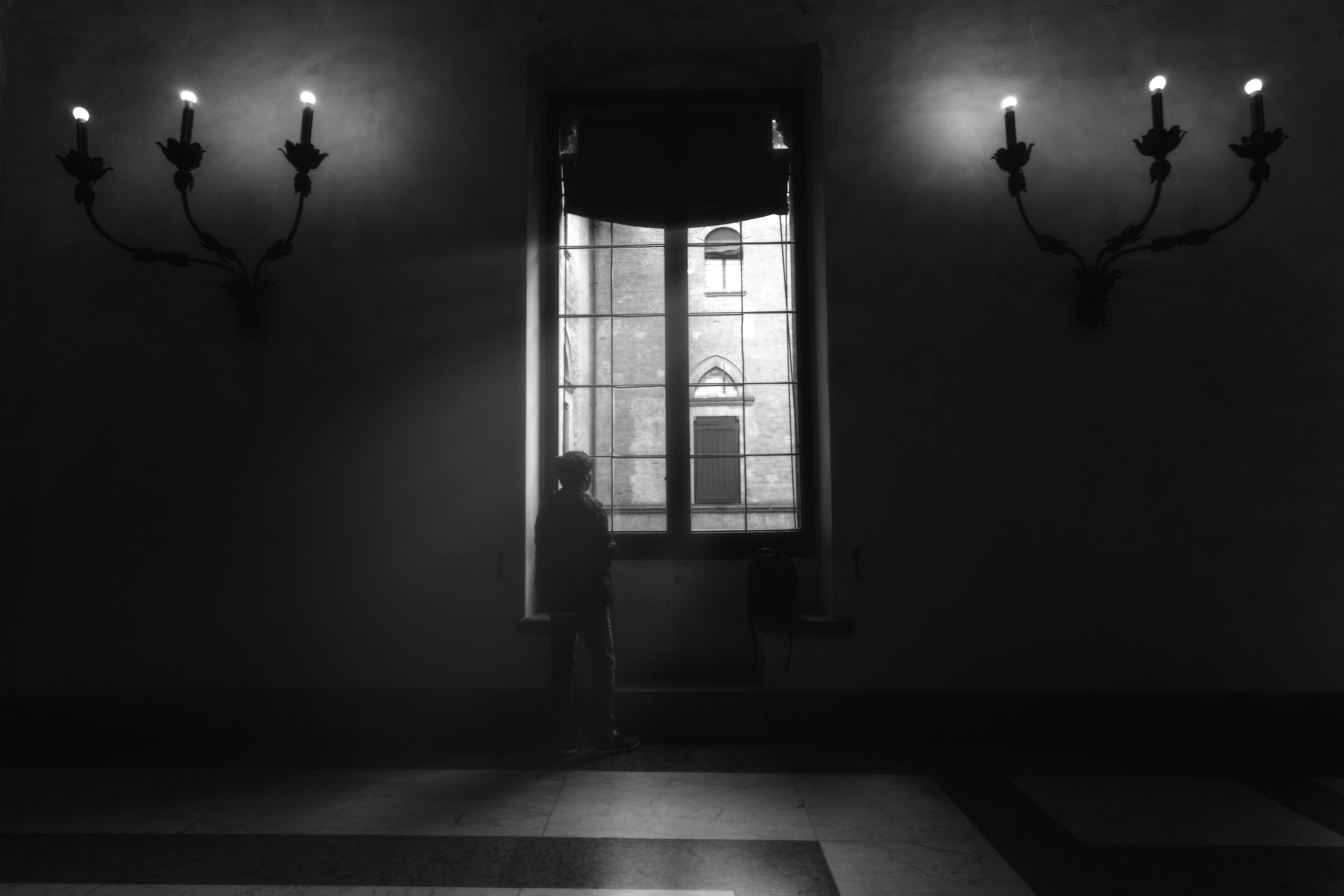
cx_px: 672
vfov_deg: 70.4
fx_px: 635
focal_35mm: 17
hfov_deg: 93.3
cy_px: 448
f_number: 2.8
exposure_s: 1/160
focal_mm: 17
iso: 400
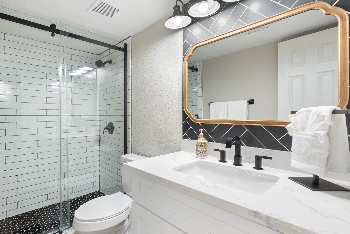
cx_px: 154
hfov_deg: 89.6
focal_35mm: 18
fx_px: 175
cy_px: 117
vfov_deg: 67.4
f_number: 8
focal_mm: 16
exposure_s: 1/2.5
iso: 1000
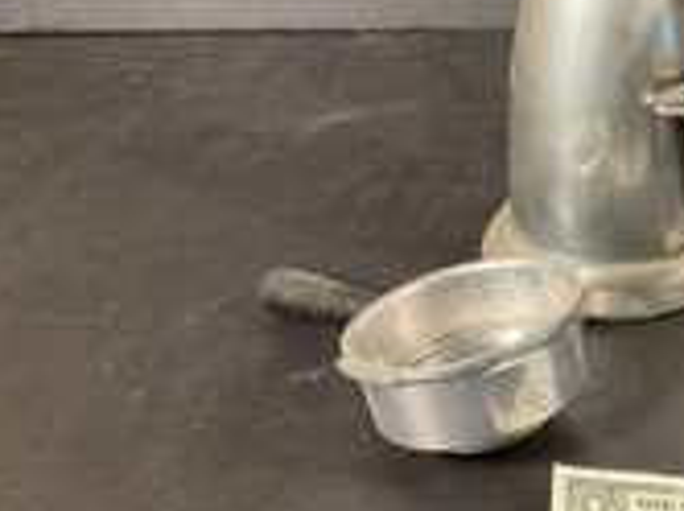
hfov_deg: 30.3
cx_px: 661
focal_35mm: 60
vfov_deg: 24.3
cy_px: 200
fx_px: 1184
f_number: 1.8
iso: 100
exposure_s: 1/60
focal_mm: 3
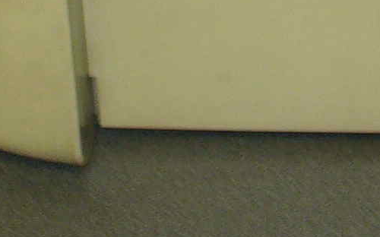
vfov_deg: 6.0
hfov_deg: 10.4
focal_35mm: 201
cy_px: -489
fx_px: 2081
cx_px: 373
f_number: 2.8
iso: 100
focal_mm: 6.1
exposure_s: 1/20
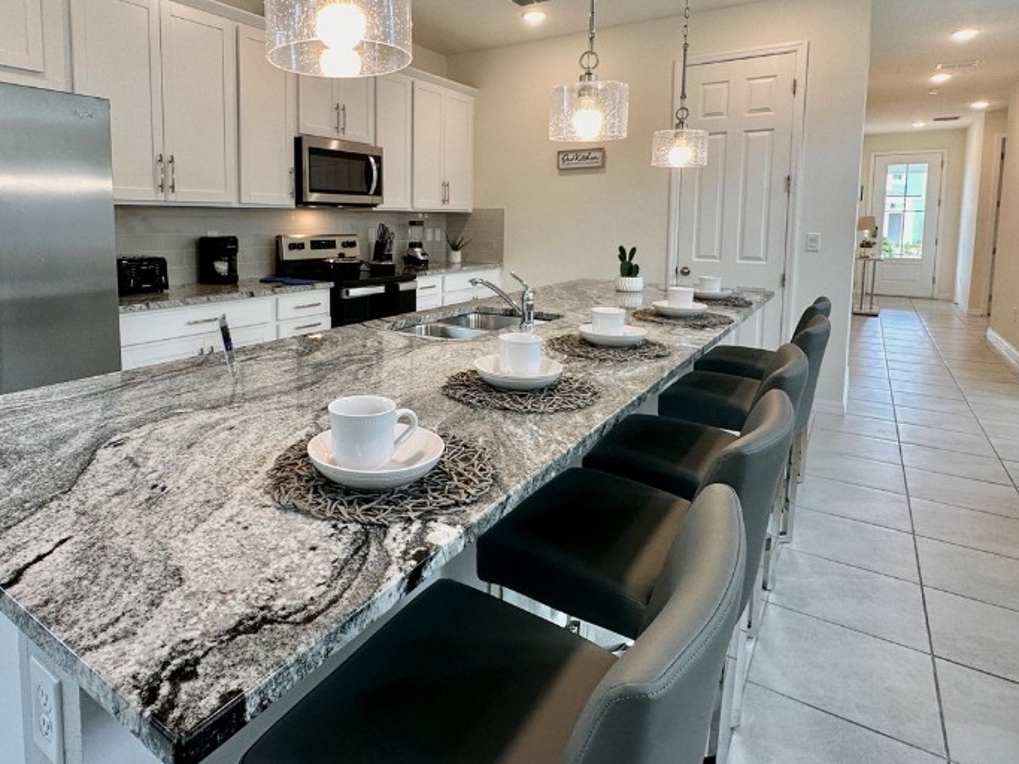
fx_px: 618
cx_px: 428
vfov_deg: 62.3
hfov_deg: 78.4
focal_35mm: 21
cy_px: 273
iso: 125
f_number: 2.2
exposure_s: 1/120
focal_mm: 2.22
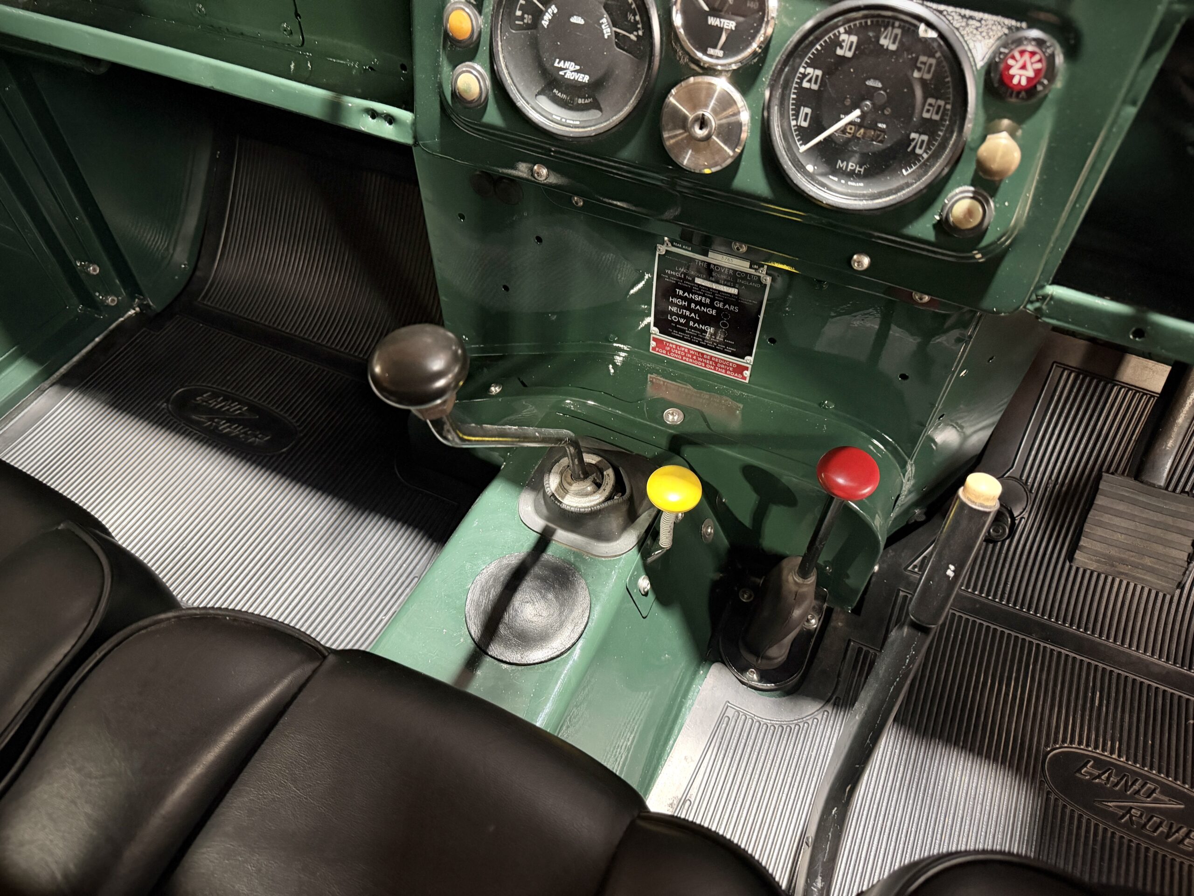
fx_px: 828
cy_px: 448
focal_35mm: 24
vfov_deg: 56.8
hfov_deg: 71.6
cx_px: 597
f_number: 1.78
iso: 800
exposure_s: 1/25
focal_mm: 6.76
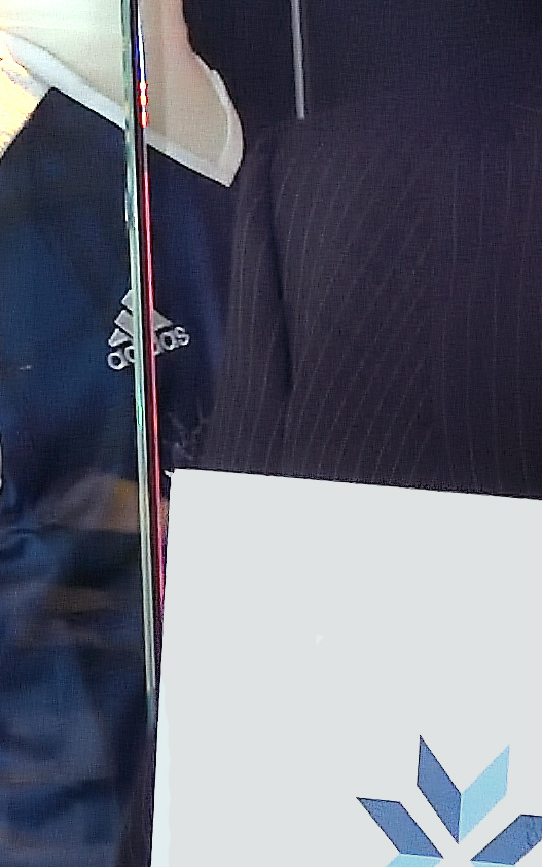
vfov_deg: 7.4
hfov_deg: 4.3
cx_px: 2135
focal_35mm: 283
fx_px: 6687
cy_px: 1037
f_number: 6.3
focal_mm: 26
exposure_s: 1/30
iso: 1000
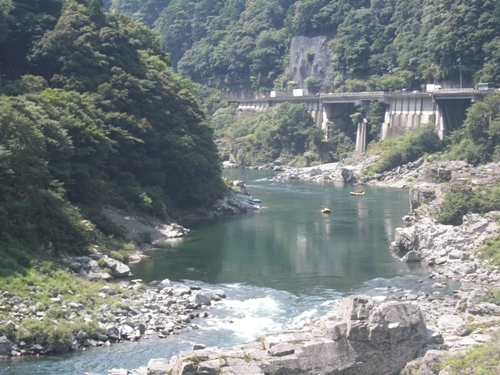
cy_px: 188
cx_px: 250
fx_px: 1618
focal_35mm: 112
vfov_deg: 13.2
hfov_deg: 17.6
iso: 50
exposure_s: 1/125
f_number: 5.8
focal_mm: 19.6
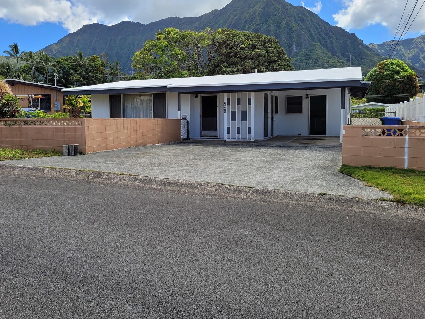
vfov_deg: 46.7
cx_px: 199
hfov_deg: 59.9
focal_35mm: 30
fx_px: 368
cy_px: 146
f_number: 1.8
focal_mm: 5.4
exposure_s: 1/1813
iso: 40
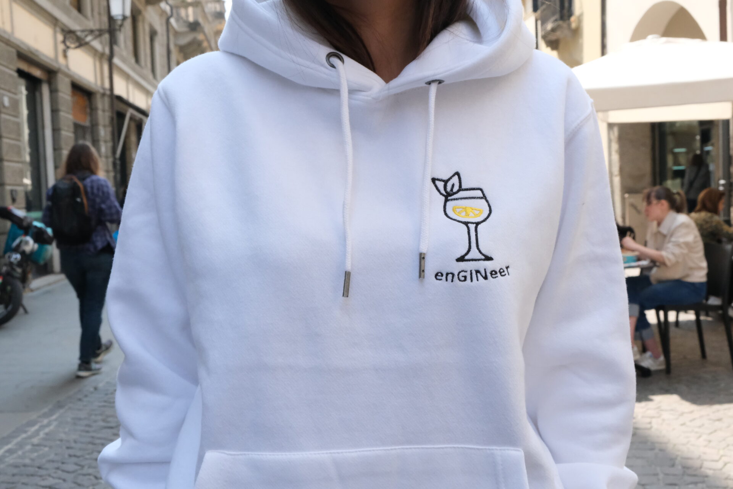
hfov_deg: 46.4
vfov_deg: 31.9
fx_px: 855
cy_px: 244
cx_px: 366
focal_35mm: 42
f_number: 10
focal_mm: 27.7
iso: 6400
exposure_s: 1/1250
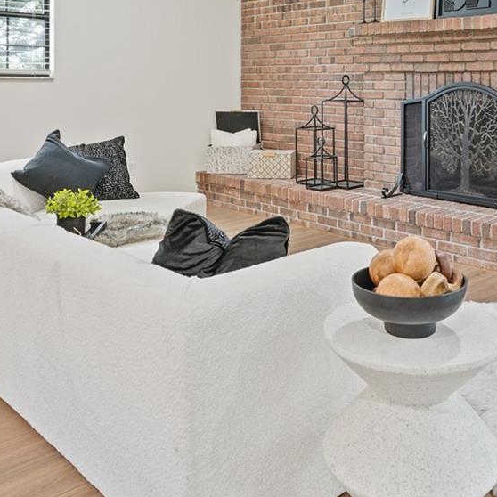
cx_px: 344
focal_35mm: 39
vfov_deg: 40.6
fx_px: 634
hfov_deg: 42.1
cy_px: 82
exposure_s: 1
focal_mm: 16
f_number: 9
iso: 250
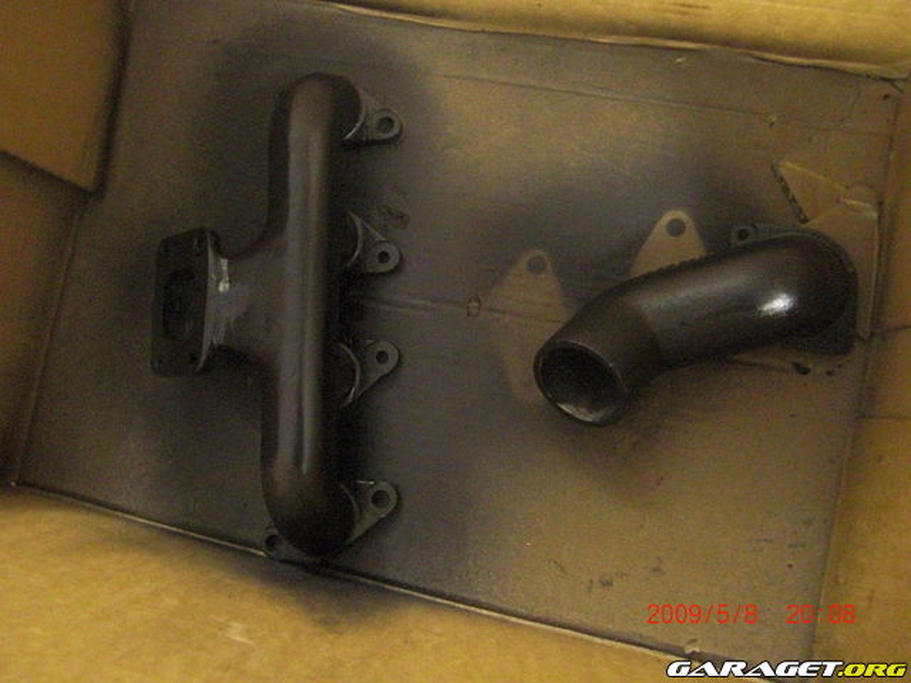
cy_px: 342
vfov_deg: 49.7
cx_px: 456
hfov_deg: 63.4
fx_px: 737
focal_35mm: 28
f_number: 2.6
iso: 800
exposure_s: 1/8
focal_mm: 4.9
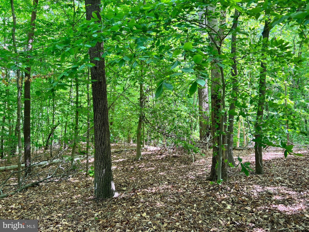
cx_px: 154
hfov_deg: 67.3
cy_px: 116
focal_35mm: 26
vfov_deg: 53.1
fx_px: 232
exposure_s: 1/140
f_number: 1.5
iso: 50
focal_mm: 5.7
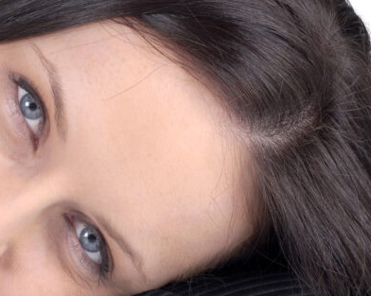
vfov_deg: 7.0
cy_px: 196
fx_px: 2425
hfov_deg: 8.7
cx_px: -13
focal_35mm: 221
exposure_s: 1/60
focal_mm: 60
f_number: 20
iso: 100
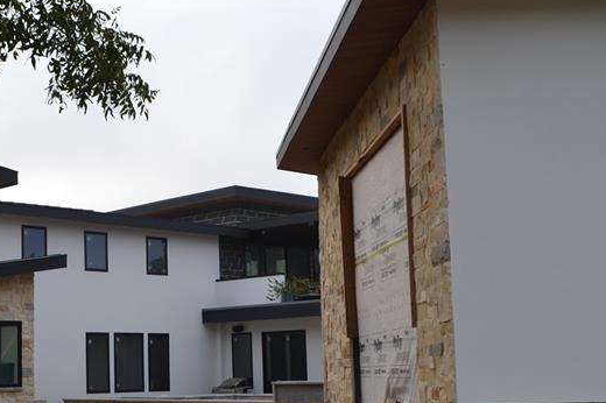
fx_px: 1093
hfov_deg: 30.3
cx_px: 124
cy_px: 214
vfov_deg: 20.9
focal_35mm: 65
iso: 100
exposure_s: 1/125
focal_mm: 22
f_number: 5.6
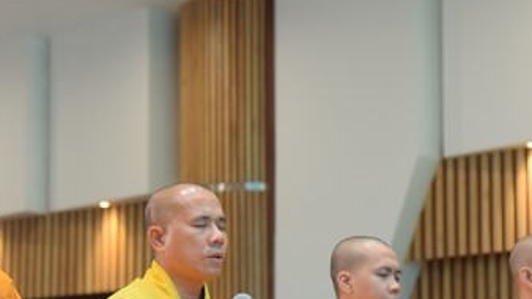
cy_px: 246
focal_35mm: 141
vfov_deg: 8.6
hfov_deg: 15.2
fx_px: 1989
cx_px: 236
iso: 1250
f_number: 5
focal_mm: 70
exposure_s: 1/125
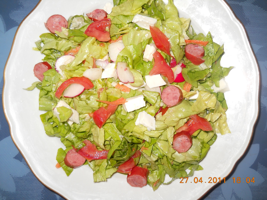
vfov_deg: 35.1
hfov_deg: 45.8
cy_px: 100
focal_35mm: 41
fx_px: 316
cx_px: 134
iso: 80
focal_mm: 6.72
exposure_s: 1/30
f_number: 3.1
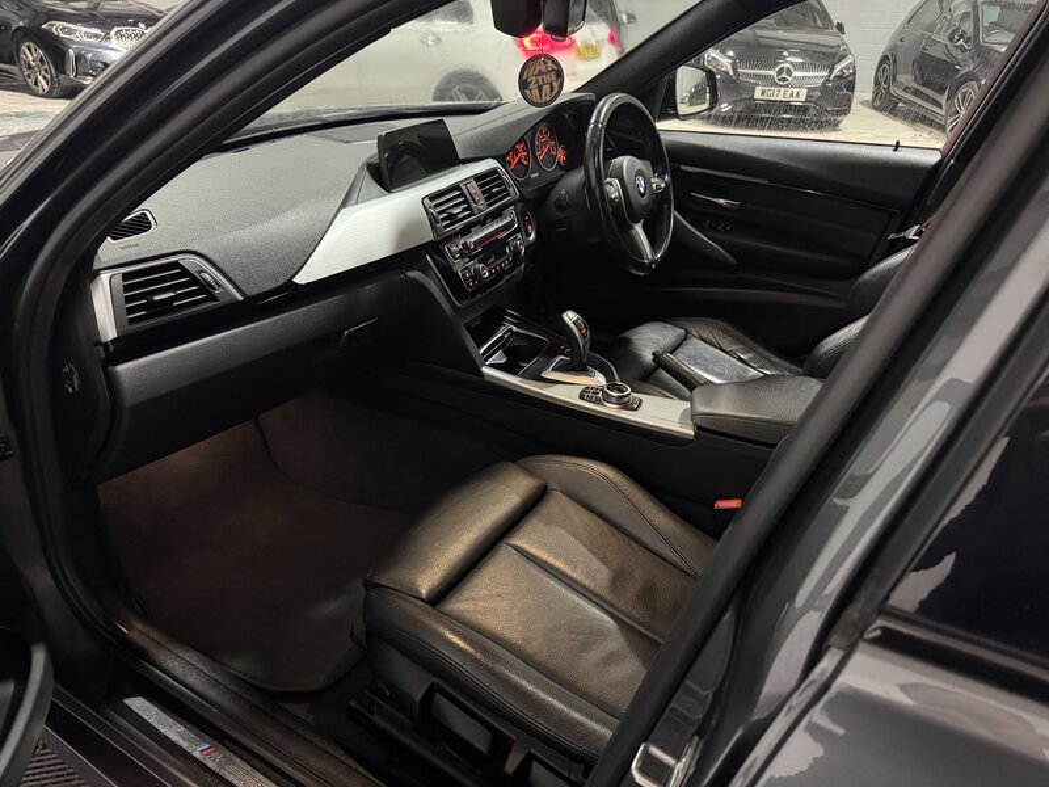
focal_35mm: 24
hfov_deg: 71.6
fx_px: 727
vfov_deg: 56.8
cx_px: 524
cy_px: 394
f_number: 1.78
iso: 1000
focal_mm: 6.76
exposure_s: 1/33
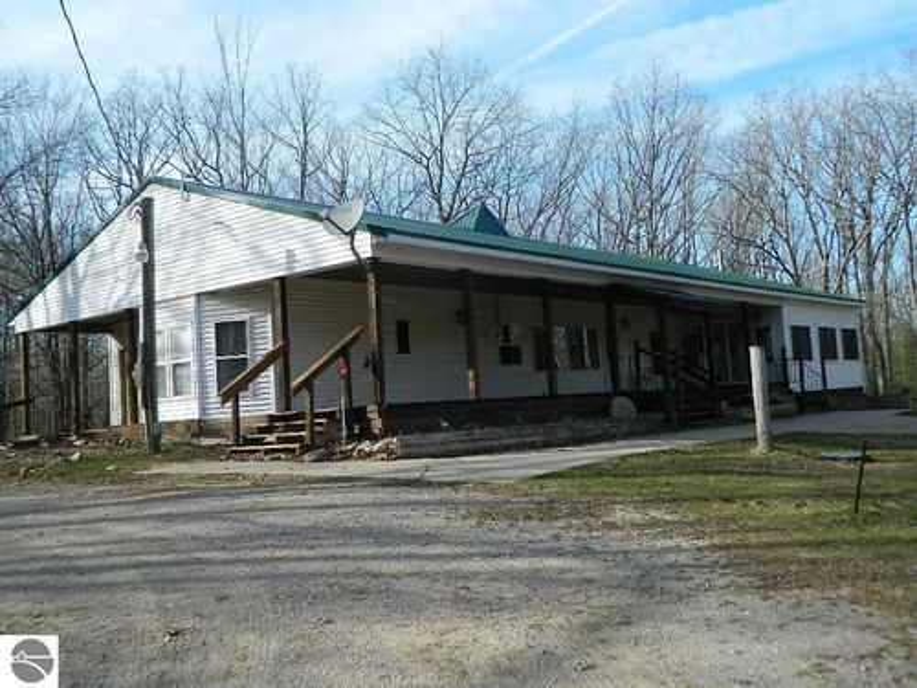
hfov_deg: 52.6
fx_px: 927
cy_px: 344
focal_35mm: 35
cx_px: 458
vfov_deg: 40.7
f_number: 3.3
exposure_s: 1/400
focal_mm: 6.2
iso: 80
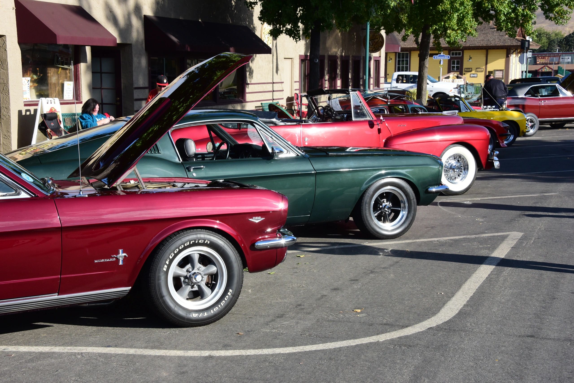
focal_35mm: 65
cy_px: 192
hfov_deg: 31.0
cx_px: 287
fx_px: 1036
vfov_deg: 20.9
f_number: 22
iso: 1000
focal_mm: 65
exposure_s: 1/400
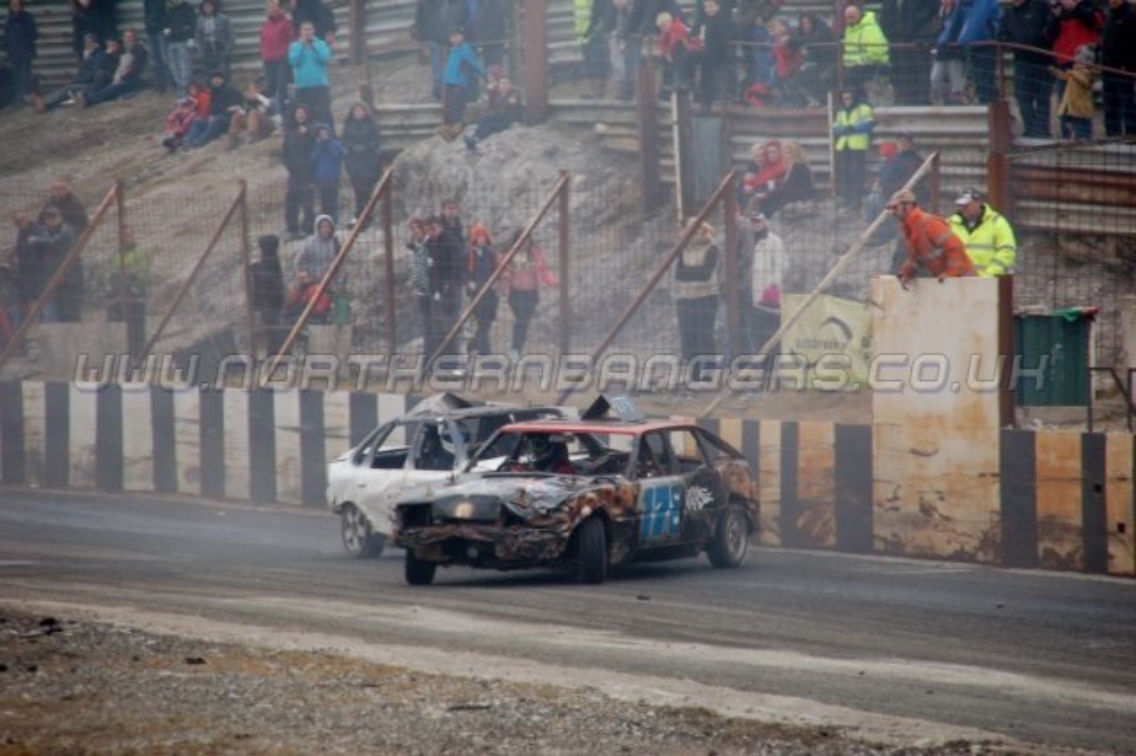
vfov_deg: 5.9
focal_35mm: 232
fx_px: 7333
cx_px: 568
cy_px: 378
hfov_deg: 8.9
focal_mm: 155
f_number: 6
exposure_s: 1/250
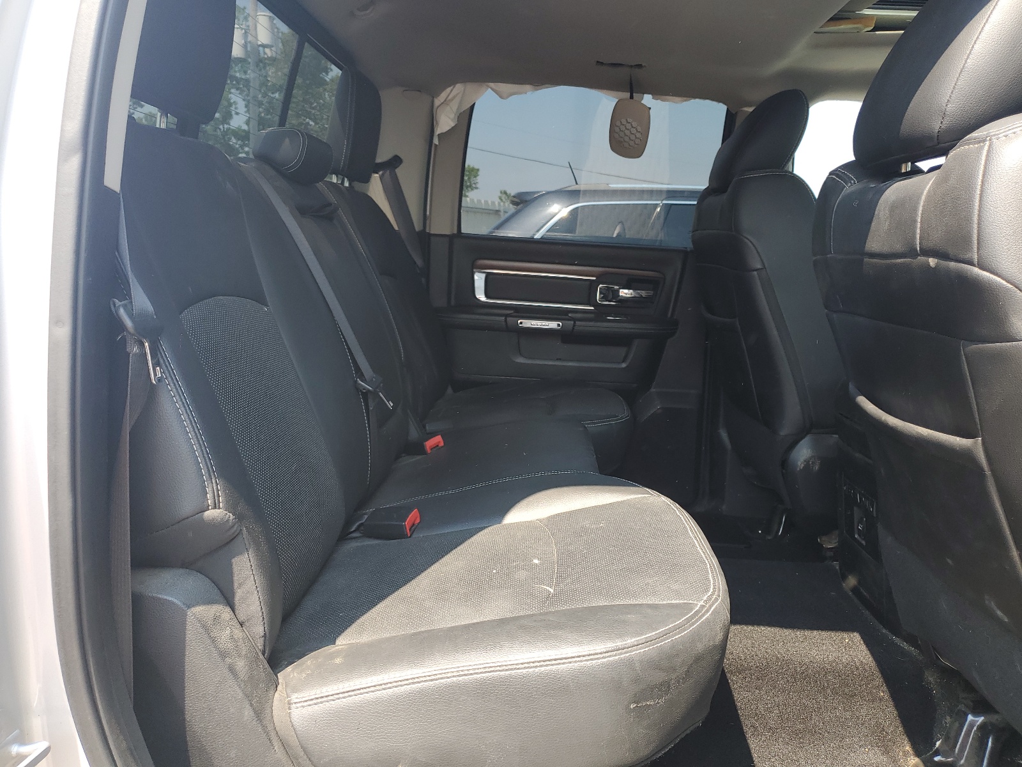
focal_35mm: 26
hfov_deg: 67.3
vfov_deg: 53.1
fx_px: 768
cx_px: 511
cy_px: 384
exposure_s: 1/385
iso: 50
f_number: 1.5
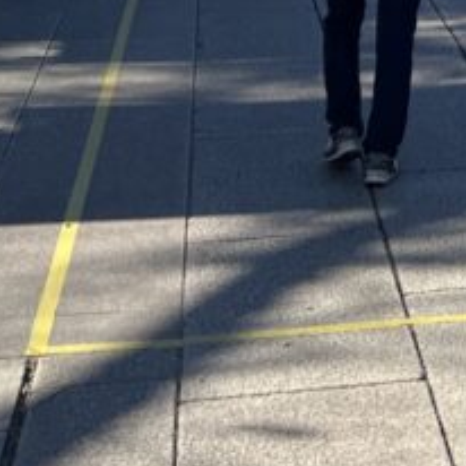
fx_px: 1736
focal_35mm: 114
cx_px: 527
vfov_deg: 12.1
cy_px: -672
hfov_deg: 14.9
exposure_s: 1/2045
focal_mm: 5.7
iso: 50
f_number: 1.5
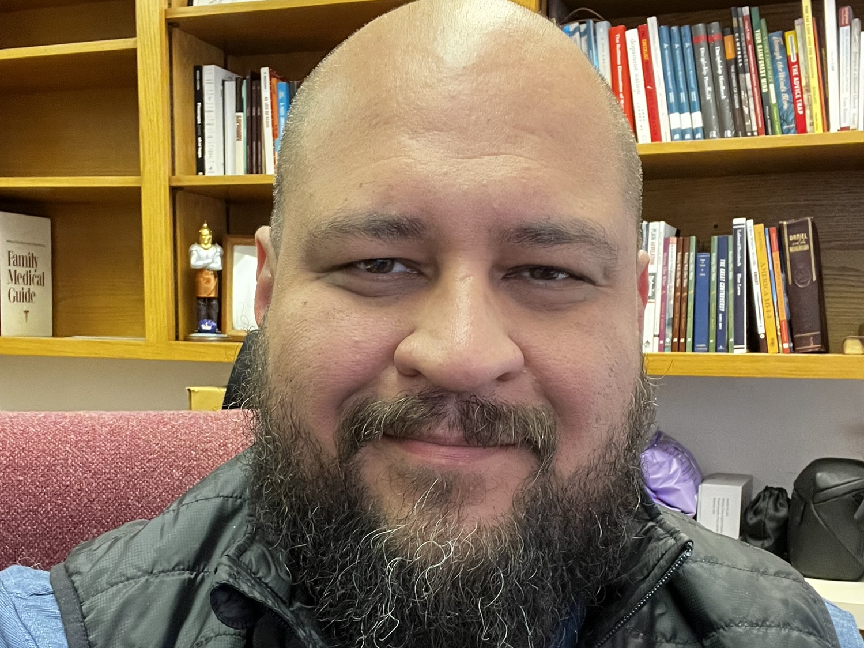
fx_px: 1023
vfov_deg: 34.4
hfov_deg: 45.8
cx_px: 439
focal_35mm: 41
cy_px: 484
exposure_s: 1/40
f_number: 2.2
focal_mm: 2.71
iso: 250
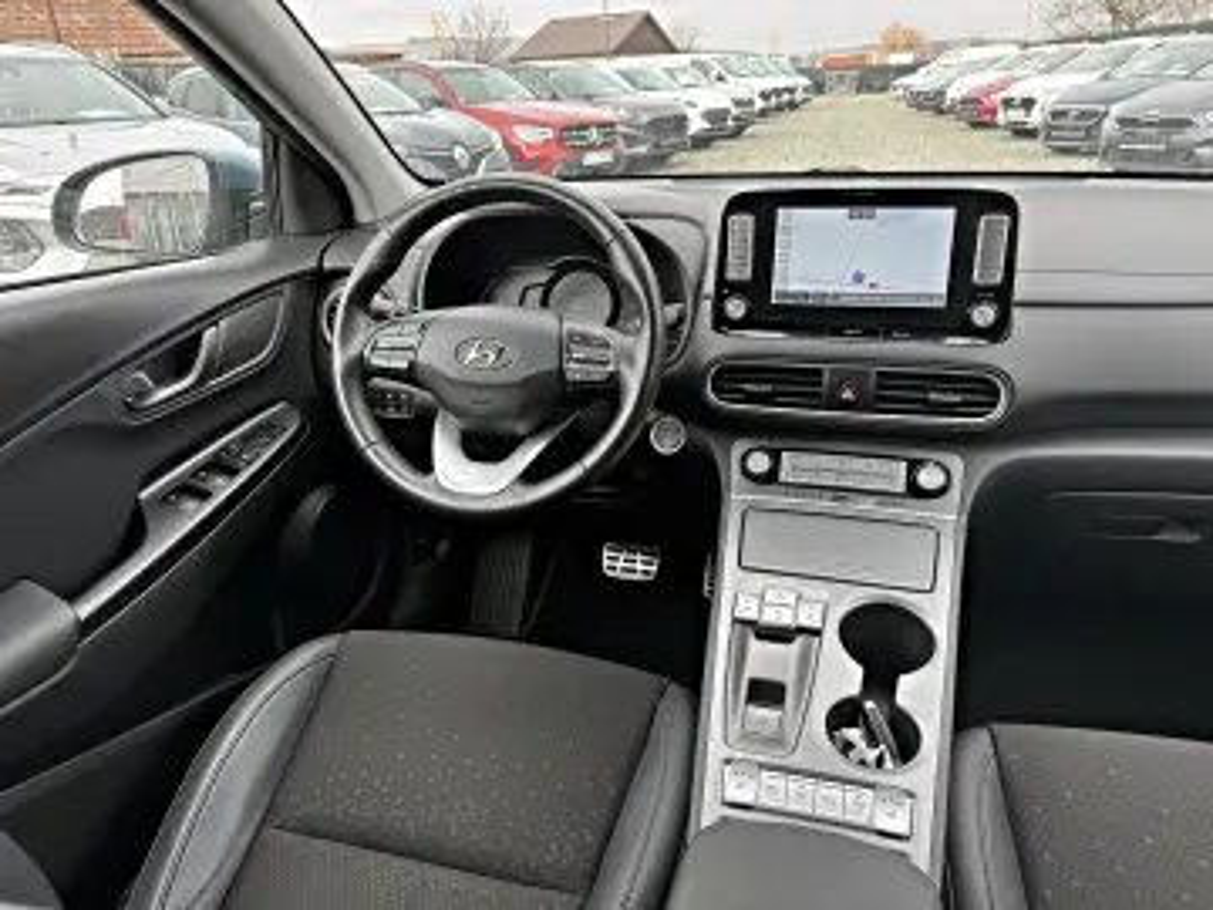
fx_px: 841
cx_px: 606
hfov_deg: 71.6
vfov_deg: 56.8
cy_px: 455
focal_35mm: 24
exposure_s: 1/121
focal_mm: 6.76
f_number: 1.78
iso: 50
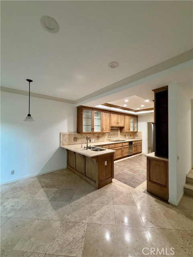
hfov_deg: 85.7
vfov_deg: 102.1
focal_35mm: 14
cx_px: 96
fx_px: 104
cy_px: 128
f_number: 2.2
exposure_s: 1/60
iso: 320
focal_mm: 2.22
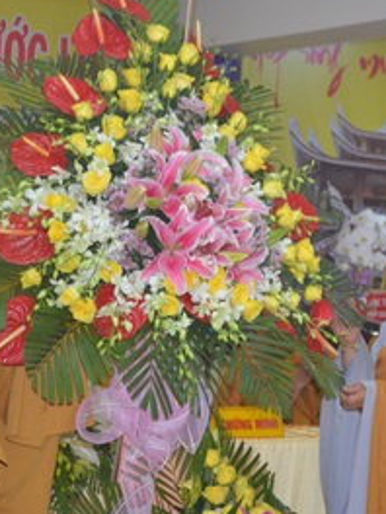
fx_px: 1846
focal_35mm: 124
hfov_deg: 11.9
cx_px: 236
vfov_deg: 15.9
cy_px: 205
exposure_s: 1/60
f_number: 5
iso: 800
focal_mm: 35
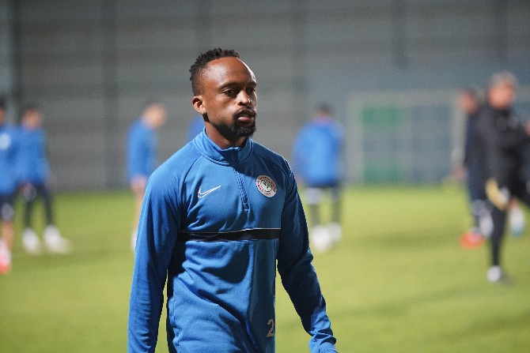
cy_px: 176
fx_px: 2945
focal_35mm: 200
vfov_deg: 6.9
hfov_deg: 10.3
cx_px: 265
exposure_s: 1/250
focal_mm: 200
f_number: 3.2
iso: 4000
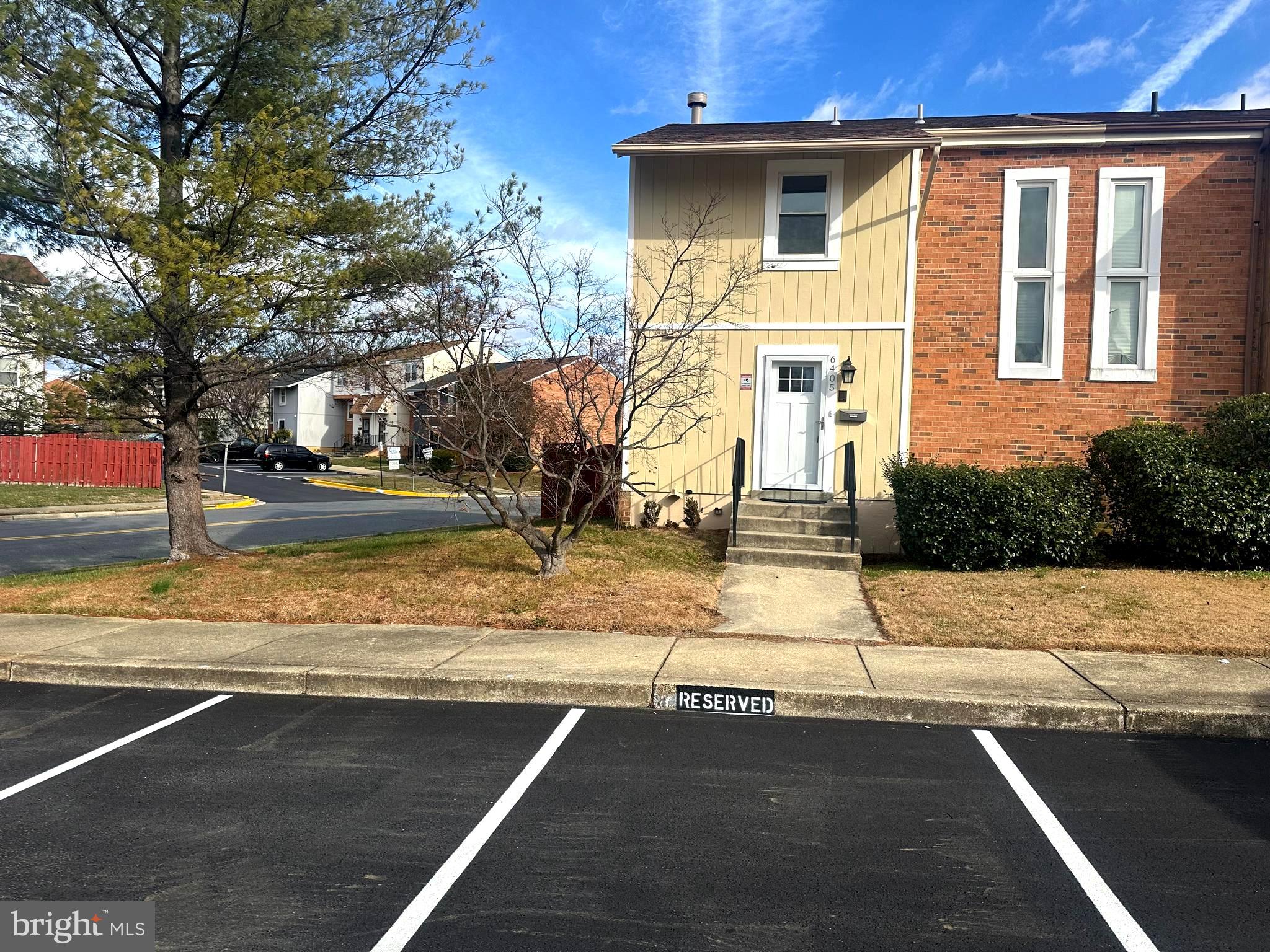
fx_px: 881
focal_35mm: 24
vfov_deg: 56.8
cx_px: 635
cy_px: 476
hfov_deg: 71.6
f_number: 1.78
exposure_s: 1/3356
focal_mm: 6.86
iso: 80
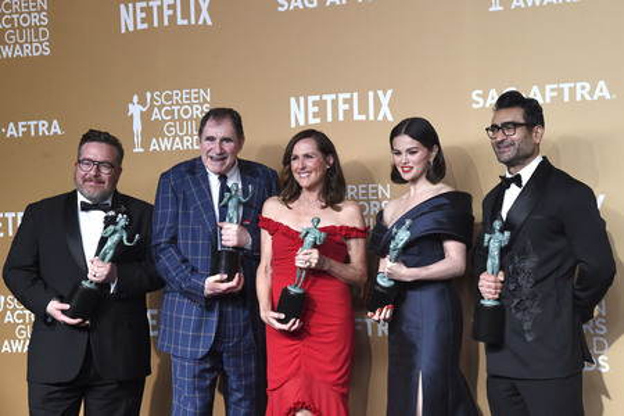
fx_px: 1075
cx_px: 312
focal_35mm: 62
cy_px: 208
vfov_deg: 21.9
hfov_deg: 32.4
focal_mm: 62
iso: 2500
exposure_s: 1/250
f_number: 7.1
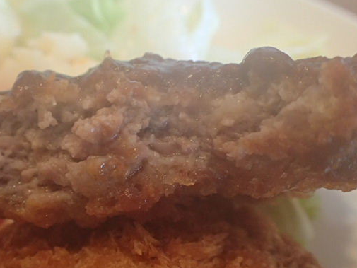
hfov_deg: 48.8
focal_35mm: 38
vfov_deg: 37.6
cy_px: 162
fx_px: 392
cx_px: 156
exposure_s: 1/80
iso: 800
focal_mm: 5.5
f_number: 2.3
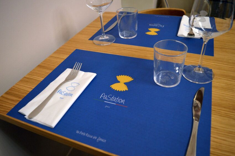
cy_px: 78
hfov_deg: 67.4
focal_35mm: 27
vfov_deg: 47.8
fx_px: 176
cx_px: 118
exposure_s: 1/60
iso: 400
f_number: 3.8
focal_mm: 18
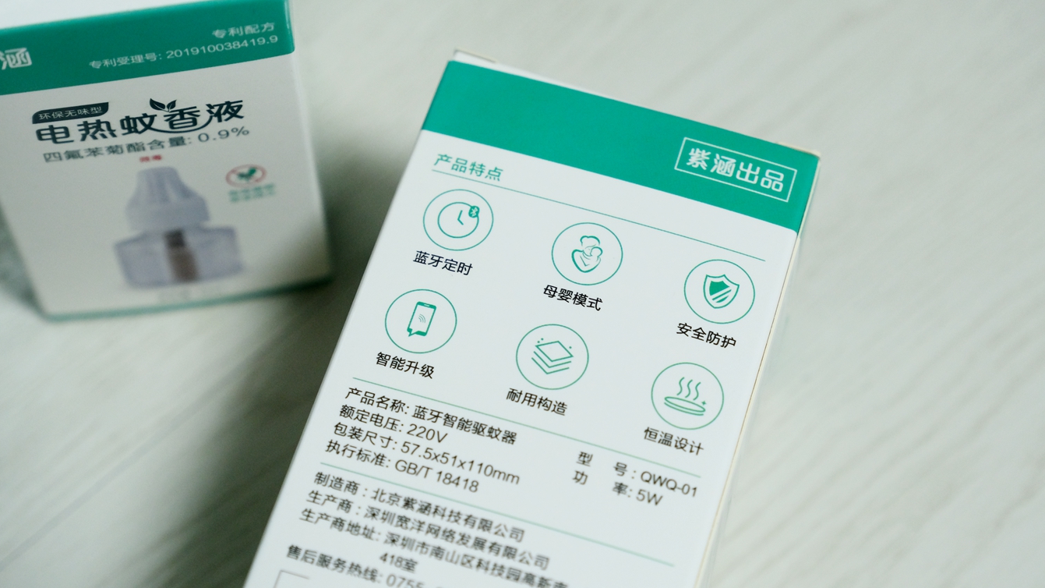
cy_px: 329
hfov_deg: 27.5
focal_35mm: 77
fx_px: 2133
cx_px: 524
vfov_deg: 15.7
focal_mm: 48.5
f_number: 4.5
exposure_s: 1/70
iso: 1250
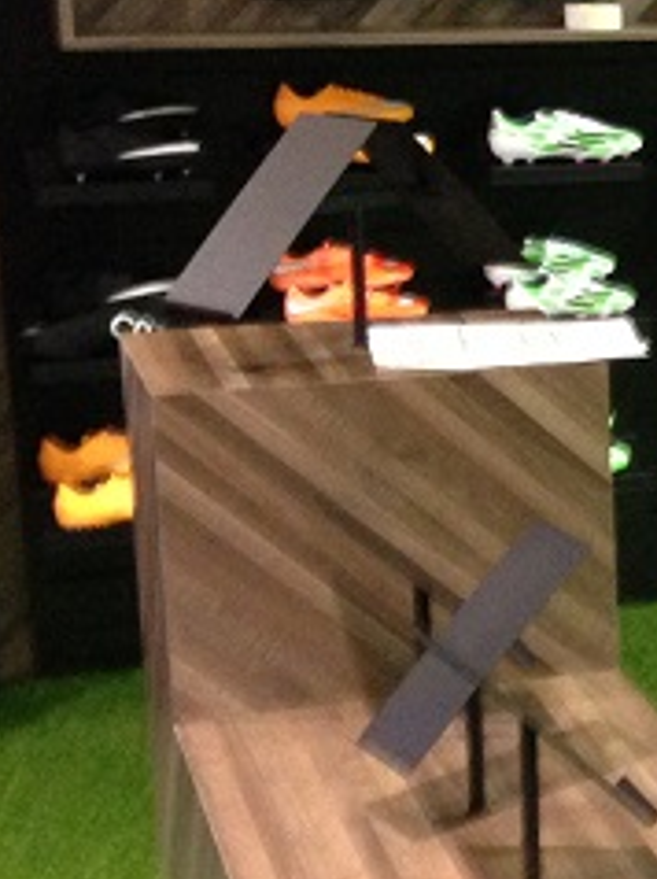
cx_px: 1255
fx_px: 2814
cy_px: 417
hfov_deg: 12.0
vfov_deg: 17.7
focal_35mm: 111
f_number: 2.4
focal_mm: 4.12
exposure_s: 1/17
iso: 400
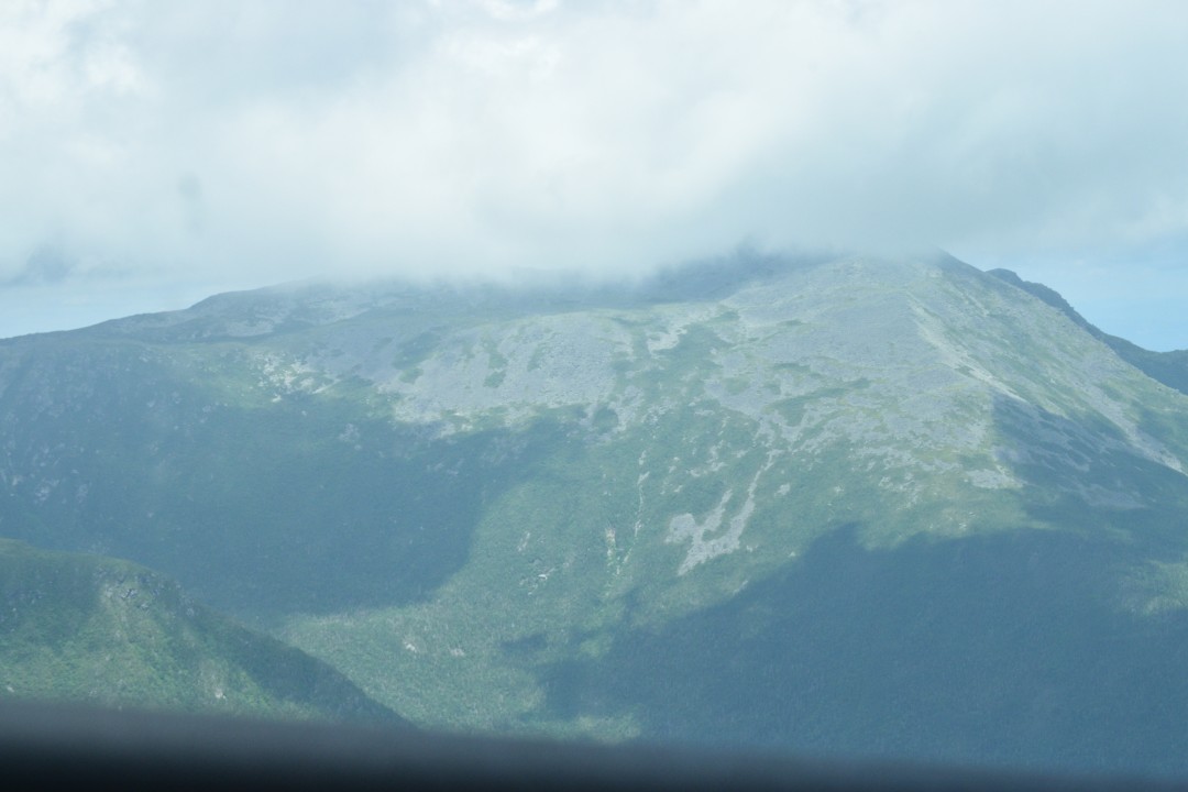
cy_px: 396
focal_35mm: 82
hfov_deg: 24.6
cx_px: 594
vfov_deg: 16.6
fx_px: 2722
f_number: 16
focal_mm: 55
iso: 800
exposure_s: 1/320
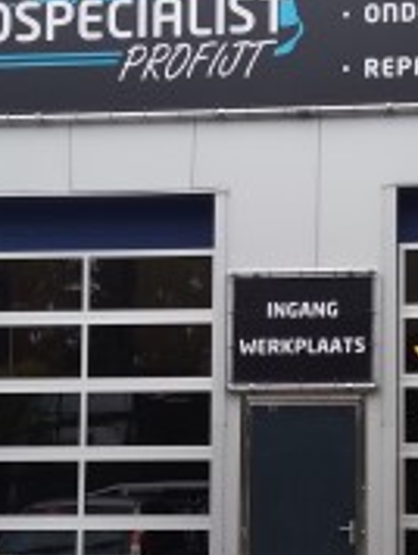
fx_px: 1076
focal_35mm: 67
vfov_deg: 28.8
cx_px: 328
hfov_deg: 21.7
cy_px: 345
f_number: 1.9
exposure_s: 1/212
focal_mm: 3.7
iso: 64
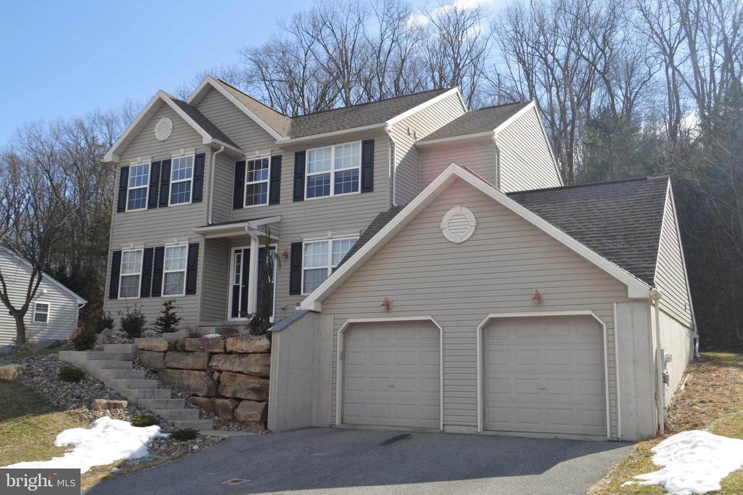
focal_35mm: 34
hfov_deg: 55.1
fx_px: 712
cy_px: 248
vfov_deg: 38.4
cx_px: 372
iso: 100
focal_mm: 23
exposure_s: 1/200
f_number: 8
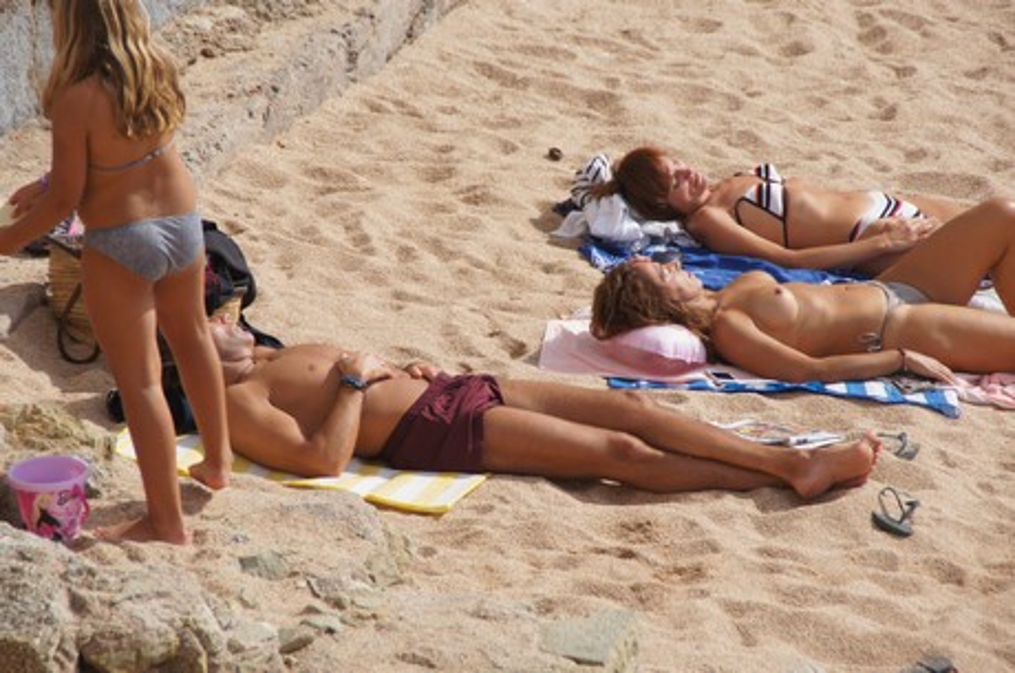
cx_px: 508
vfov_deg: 4.6
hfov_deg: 6.9
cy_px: 336
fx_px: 8444
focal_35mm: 300
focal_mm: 200
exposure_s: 1/500
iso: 100
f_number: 6.3
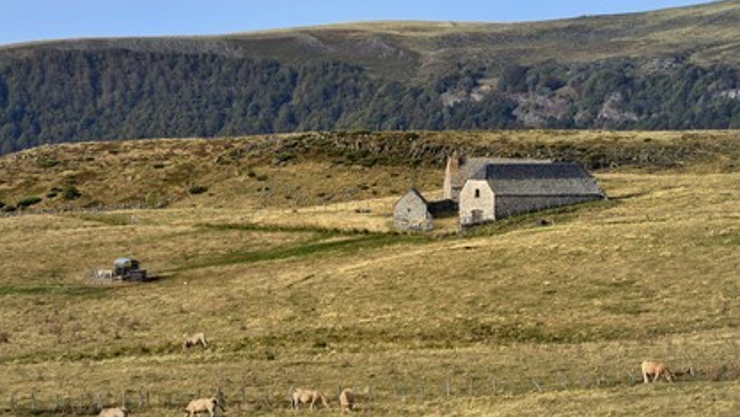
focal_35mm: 211
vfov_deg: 5.8
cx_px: 369
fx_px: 4142
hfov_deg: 10.2
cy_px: 238
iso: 200
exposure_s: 1/200
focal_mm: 200
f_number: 11
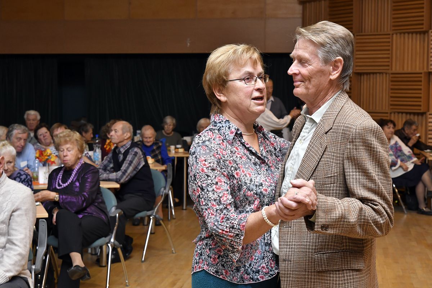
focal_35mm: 66
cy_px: 144
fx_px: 792
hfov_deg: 30.5
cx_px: 216
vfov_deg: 20.6
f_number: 6.3
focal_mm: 44
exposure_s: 1/160
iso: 1600
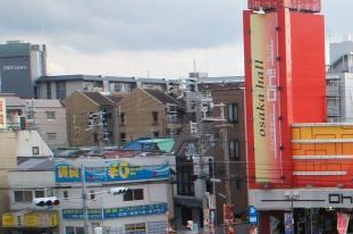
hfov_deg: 19.6
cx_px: 546
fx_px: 871
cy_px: 210
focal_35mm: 89
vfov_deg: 15.1
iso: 200
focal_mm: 18
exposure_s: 1/60
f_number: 10
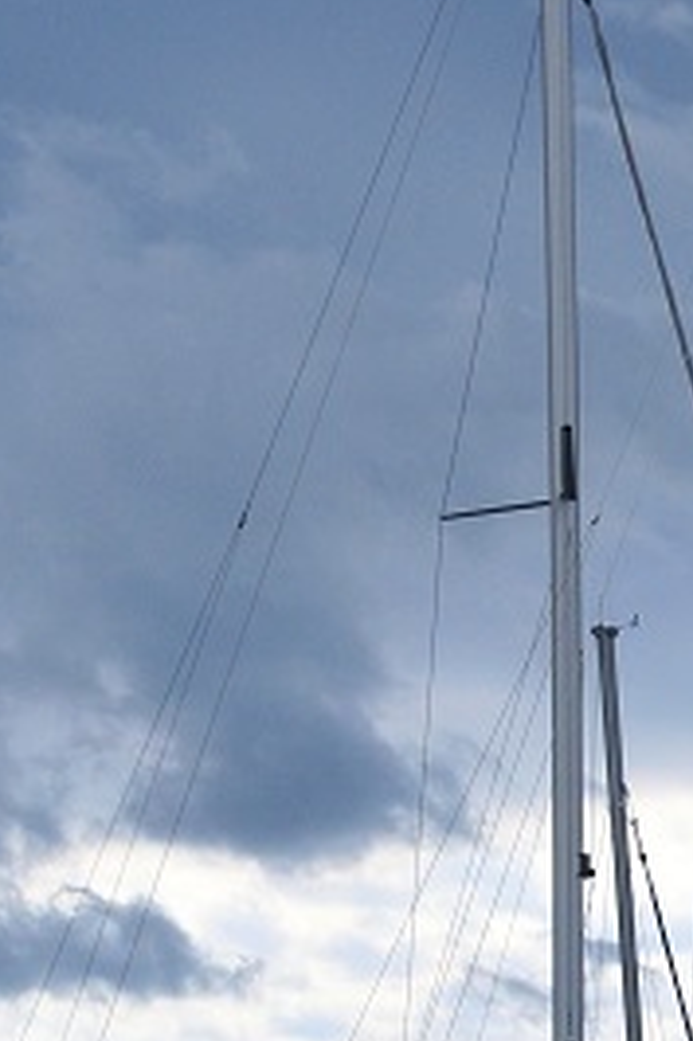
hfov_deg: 11.1
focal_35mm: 122
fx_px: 3527
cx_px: 775
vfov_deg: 16.5
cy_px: 1031
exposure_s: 1/2000
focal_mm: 24
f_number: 9
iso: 320
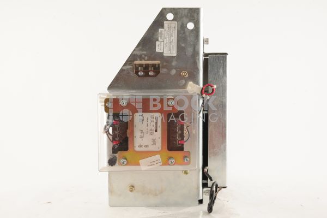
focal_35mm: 50
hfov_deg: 39.6
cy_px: 109
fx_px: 454
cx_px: 164
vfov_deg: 26.9
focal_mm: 50
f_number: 11
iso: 1600
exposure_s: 1/125
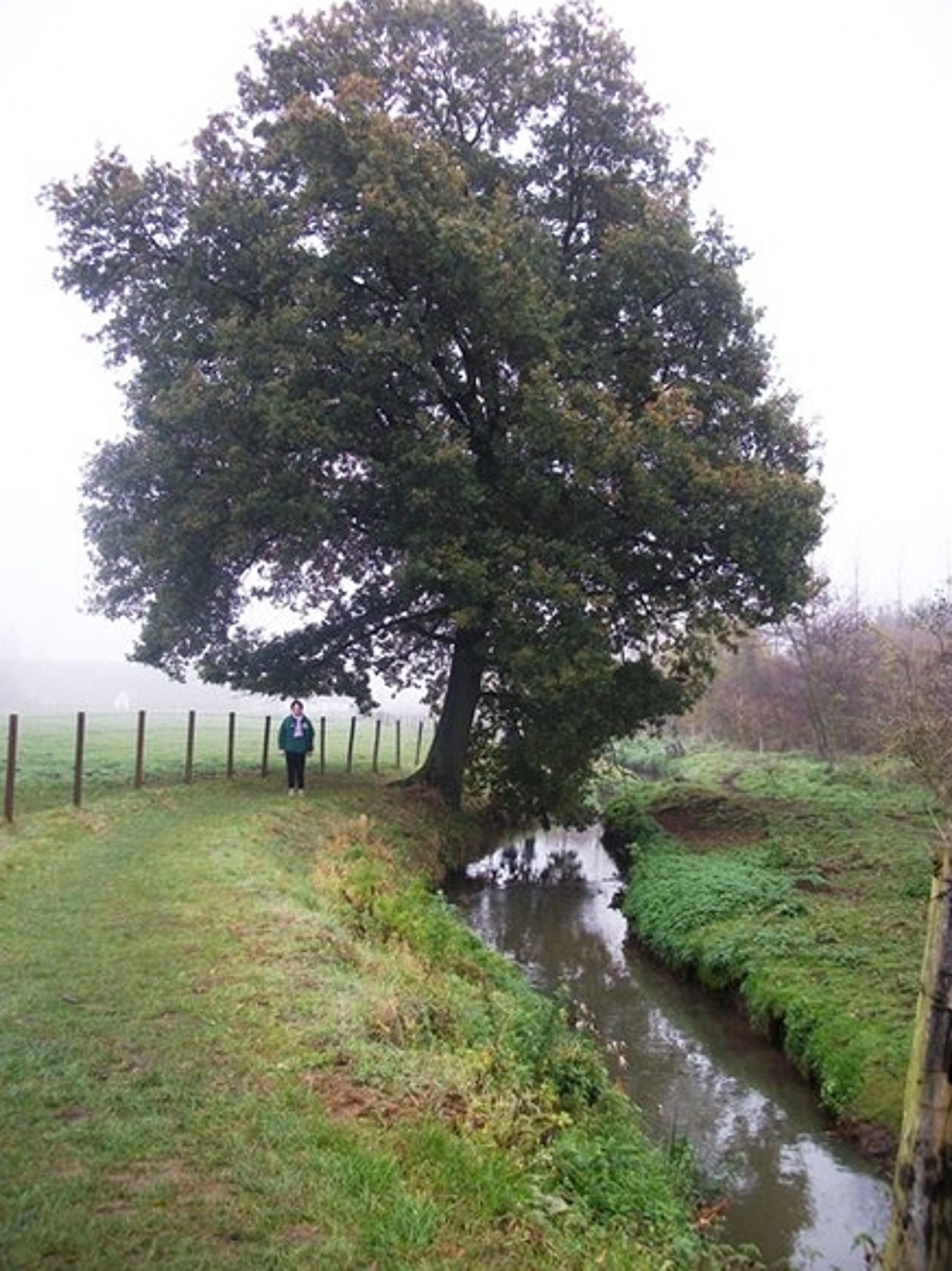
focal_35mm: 33
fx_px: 1211
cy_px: 618
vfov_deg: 55.4
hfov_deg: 42.9
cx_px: 485
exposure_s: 1/160
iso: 80
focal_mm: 5.7
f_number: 2.9
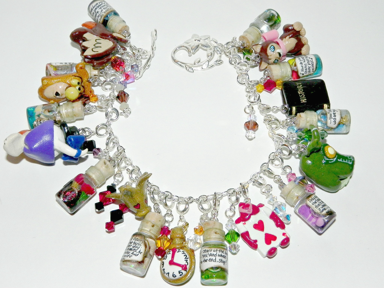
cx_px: 192
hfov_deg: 41.2
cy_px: 144
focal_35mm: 46
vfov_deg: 31.5
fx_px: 510
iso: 200
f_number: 8
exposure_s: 1/30
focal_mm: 8.2
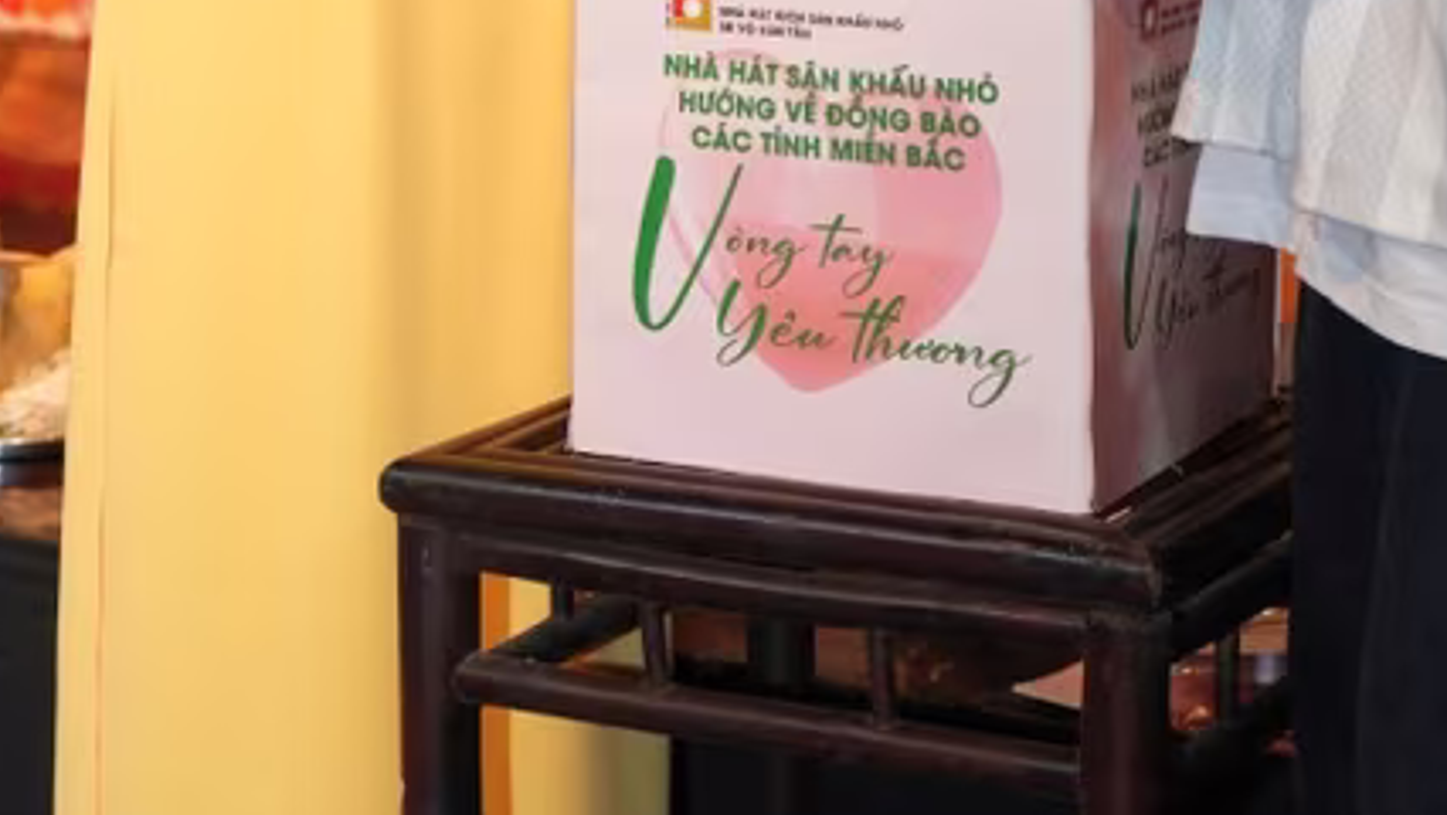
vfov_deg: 10.8
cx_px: 853
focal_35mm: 107
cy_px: -496
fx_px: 4107
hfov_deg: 20.0
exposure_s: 1/125
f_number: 3.2
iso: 500
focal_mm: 44
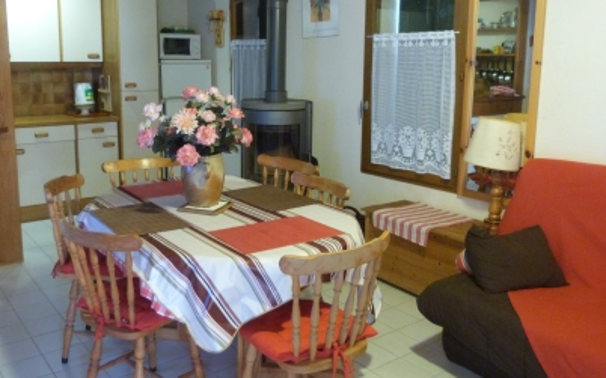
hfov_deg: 58.0
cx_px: 262
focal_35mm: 33
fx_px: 545
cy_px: 157
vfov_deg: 38.2
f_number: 2.8
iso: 400
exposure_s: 1/10
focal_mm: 4.5
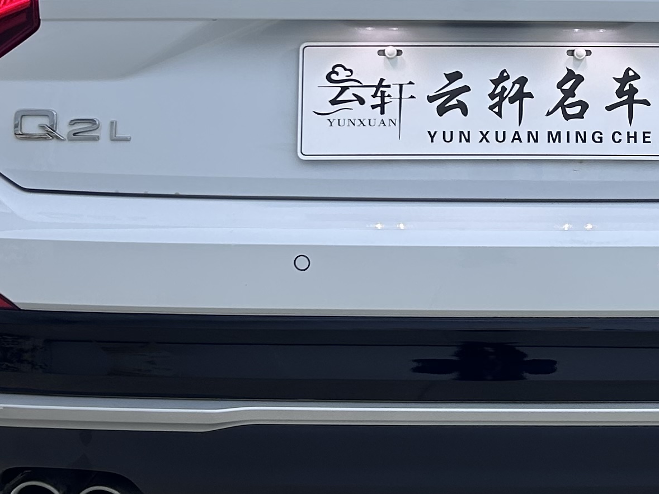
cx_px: 501
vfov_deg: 16.3
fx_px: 1694
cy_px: 31
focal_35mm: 89
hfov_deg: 21.8
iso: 32
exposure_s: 1/138
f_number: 1.5
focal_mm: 5.7
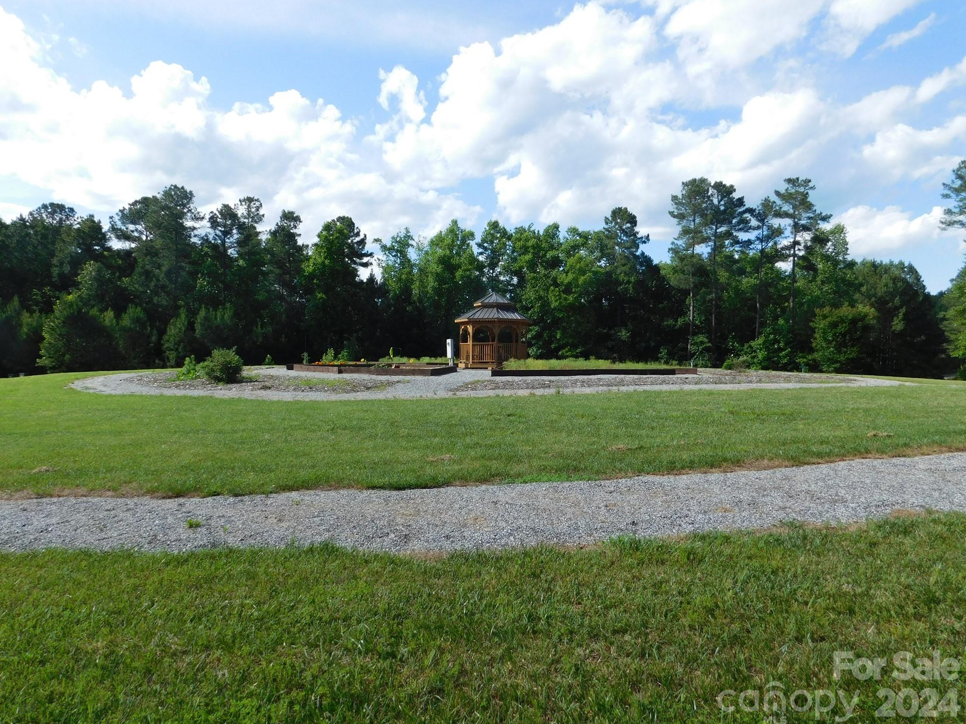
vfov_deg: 56.8
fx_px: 670
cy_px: 366
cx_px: 492
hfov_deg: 71.6
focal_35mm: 24
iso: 125
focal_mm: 4
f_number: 3
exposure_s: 1/1250
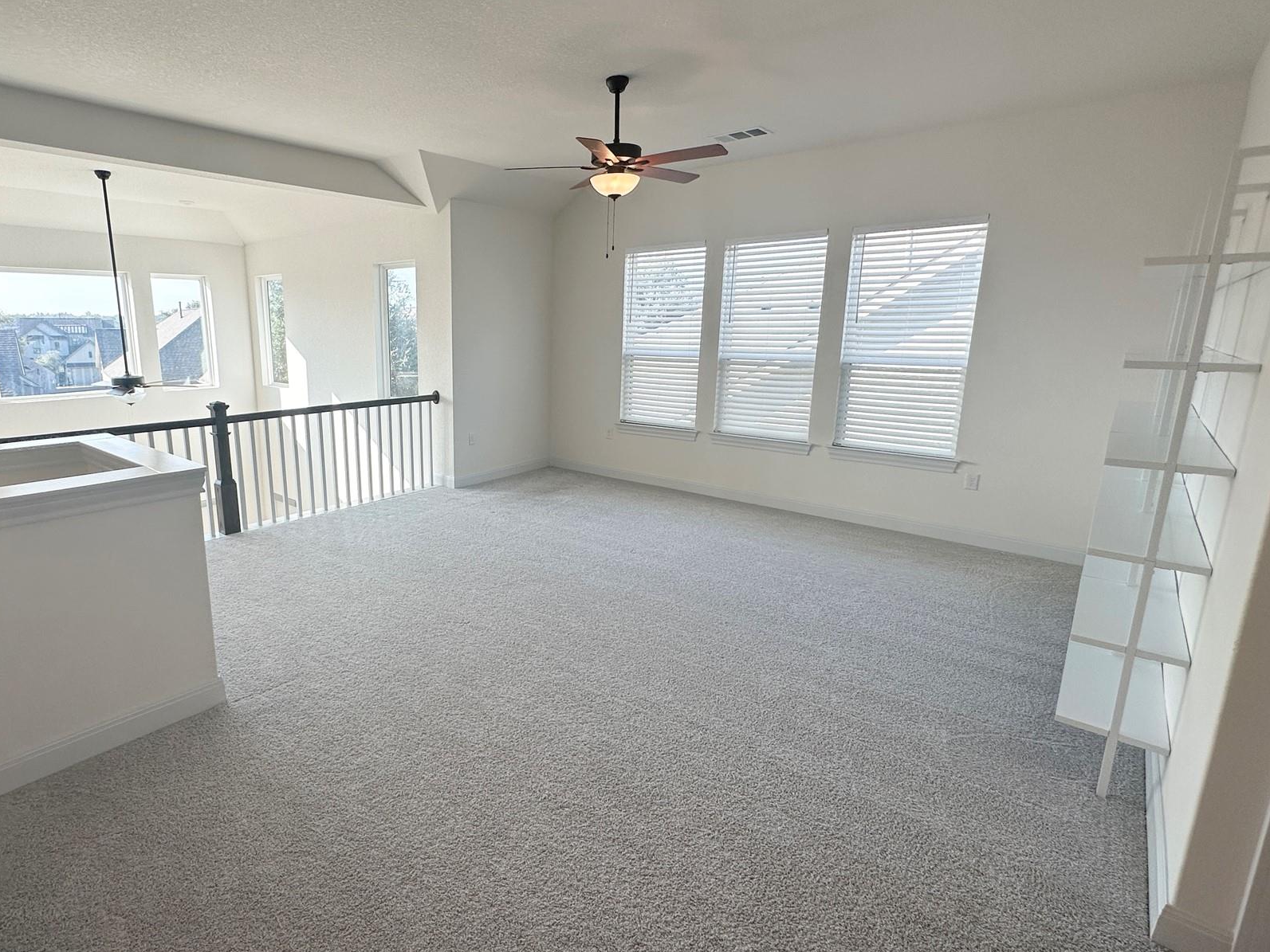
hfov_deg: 86.6
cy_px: 464
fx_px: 660
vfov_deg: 71.6
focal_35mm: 18
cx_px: 505
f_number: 2.2
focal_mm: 2.22
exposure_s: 1/234
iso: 40
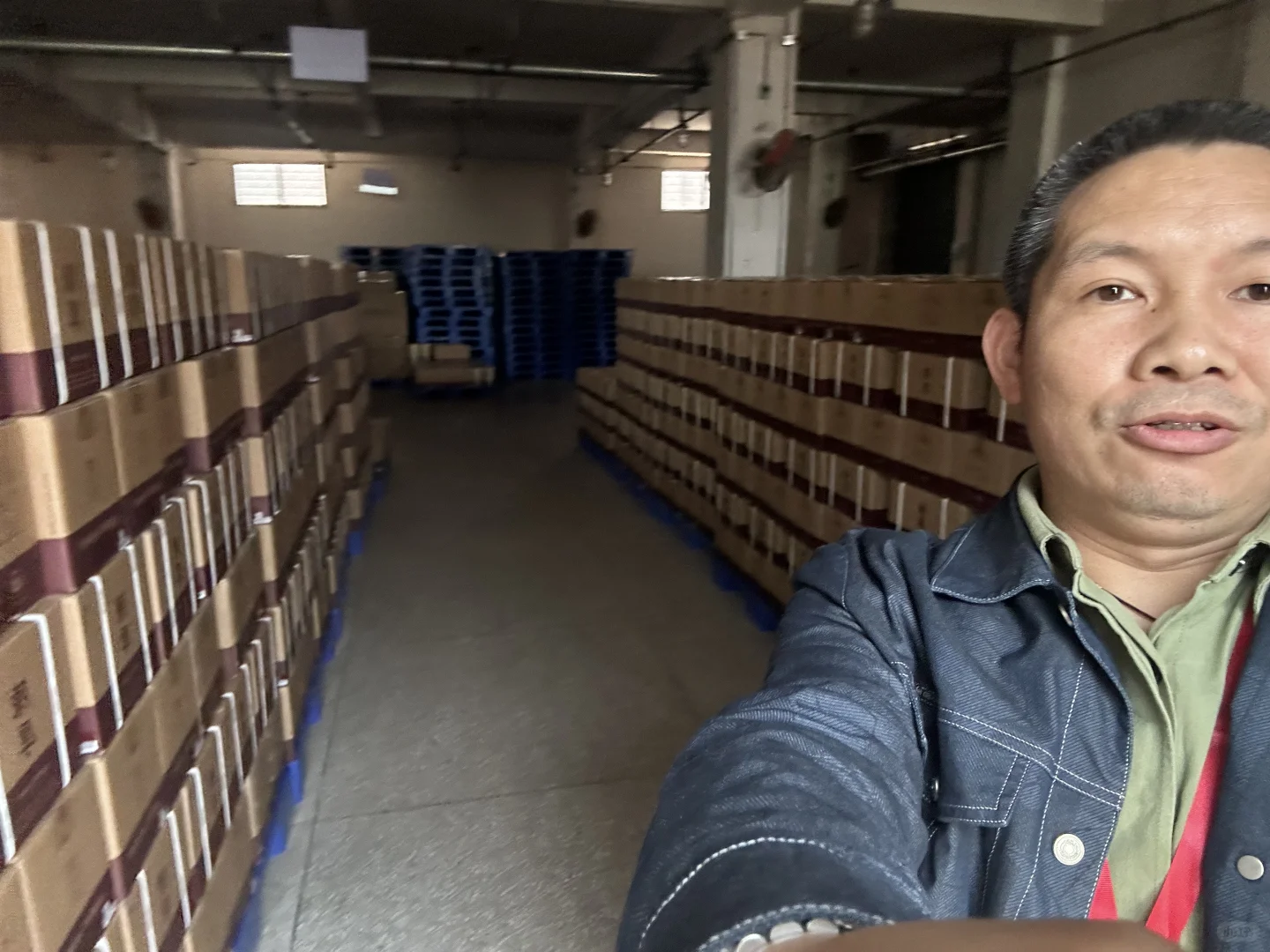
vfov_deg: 58.9
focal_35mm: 23
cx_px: 635
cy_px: 476
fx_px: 844
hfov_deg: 73.9
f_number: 1.9
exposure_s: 1/60
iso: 125
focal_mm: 2.69
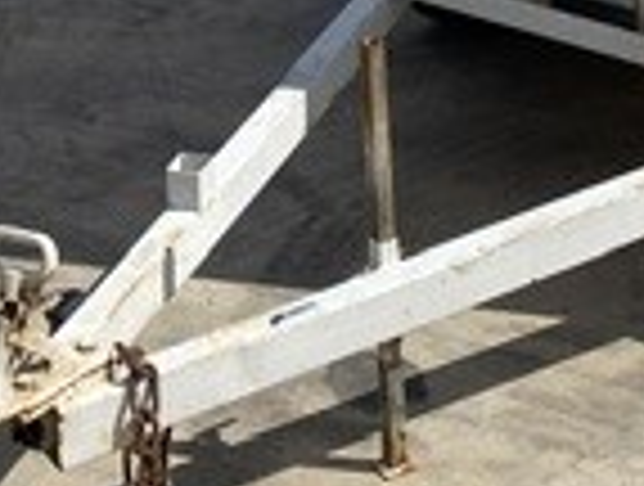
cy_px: -477
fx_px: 2164
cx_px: 468
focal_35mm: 116
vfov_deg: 11.6
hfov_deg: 16.9
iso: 32
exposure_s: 1/5236
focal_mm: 4.25
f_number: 1.8
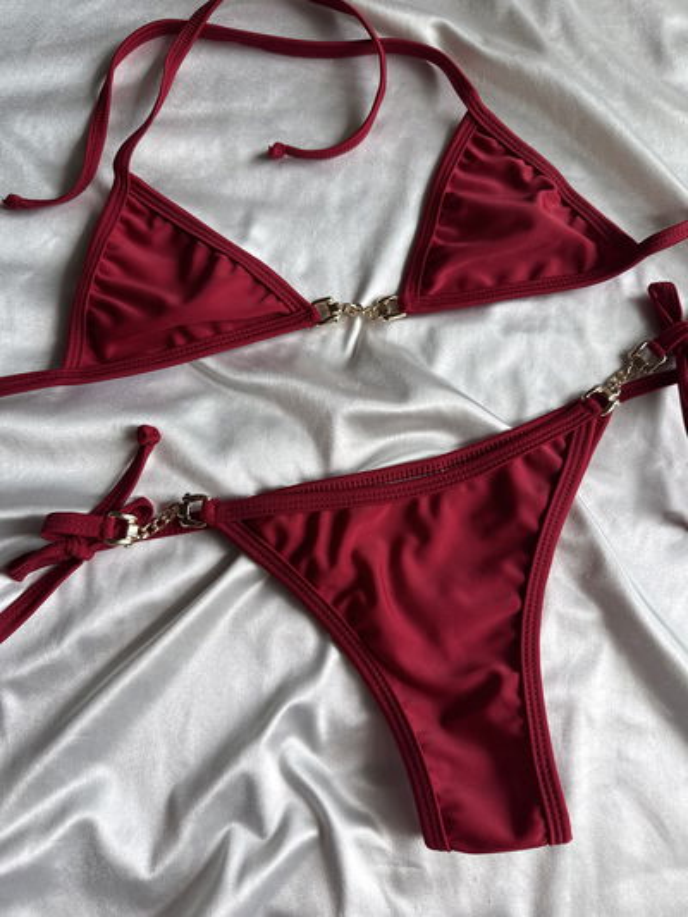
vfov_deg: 71.6
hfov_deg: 56.8
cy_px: 458
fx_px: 636
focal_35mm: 24
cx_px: 344
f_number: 1.78
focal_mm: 6.76
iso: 80
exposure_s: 1/370
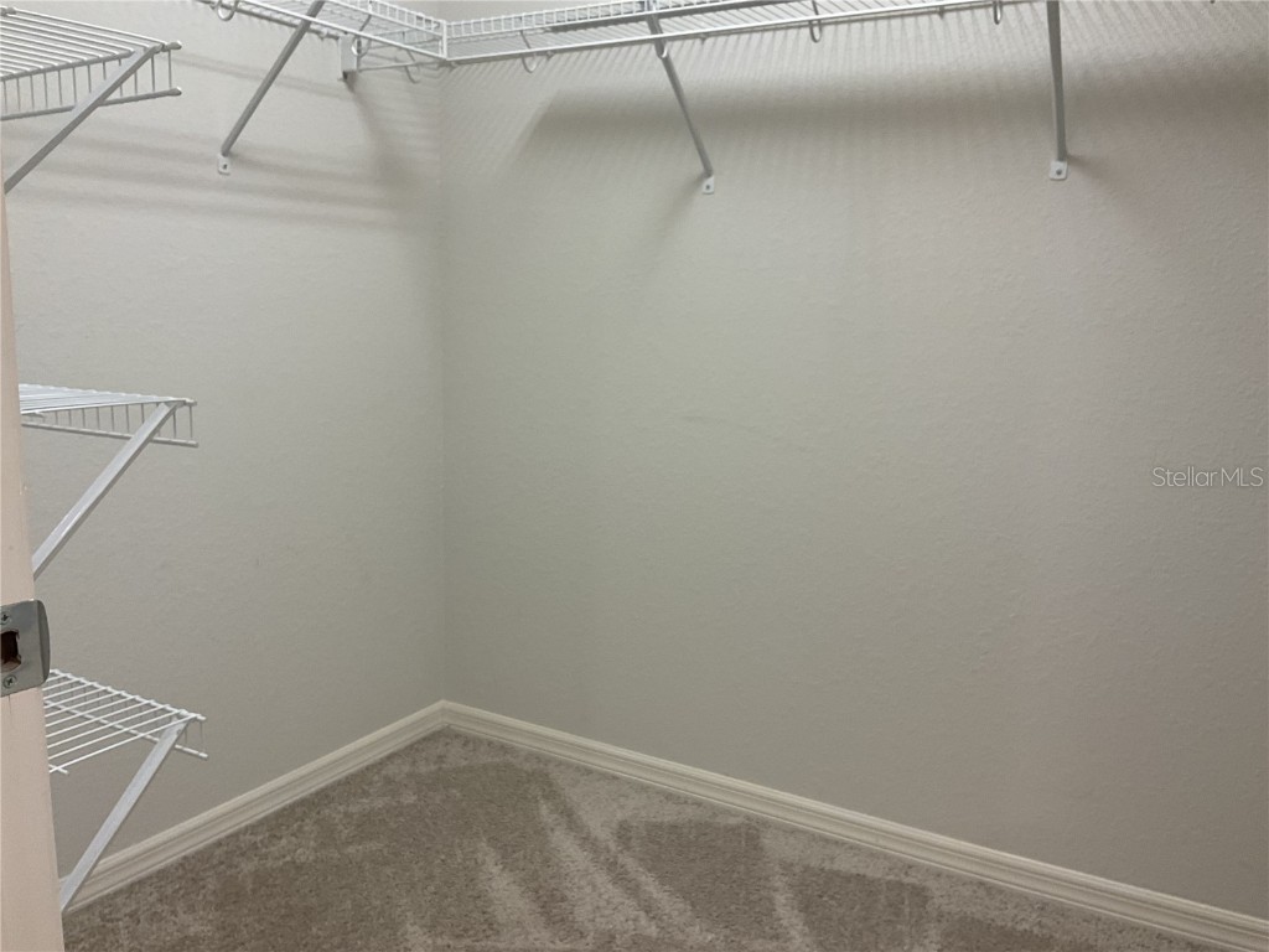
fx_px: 1063
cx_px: 634
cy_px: 476
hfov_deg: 61.7
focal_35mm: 29
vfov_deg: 48.2
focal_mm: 3
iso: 50
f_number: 1.8
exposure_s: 1/60
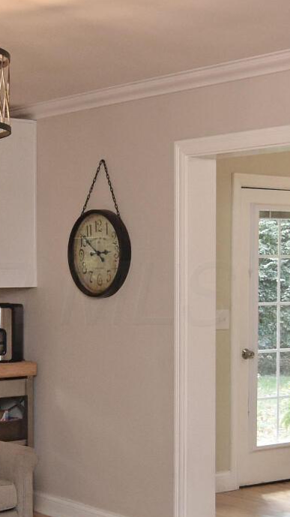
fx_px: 1030
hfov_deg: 15.8
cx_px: 10
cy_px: 293
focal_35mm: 75
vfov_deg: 28.1
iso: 800
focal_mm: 11
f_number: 4
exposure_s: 1/125
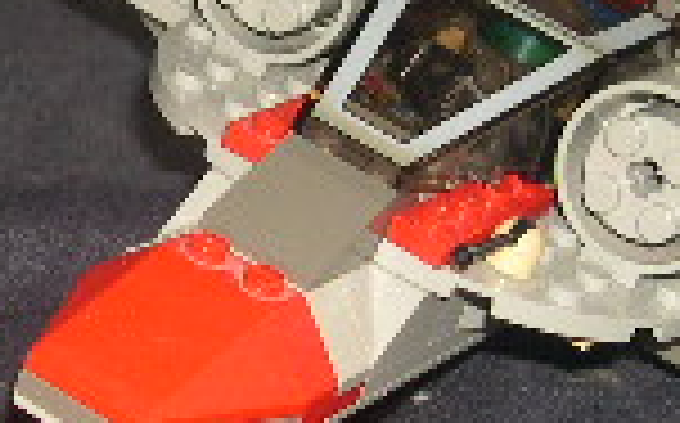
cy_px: 266
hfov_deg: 12.1
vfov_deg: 7.6
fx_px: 3165
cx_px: -5
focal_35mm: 171
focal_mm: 8
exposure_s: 1/60
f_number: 2.8
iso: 100
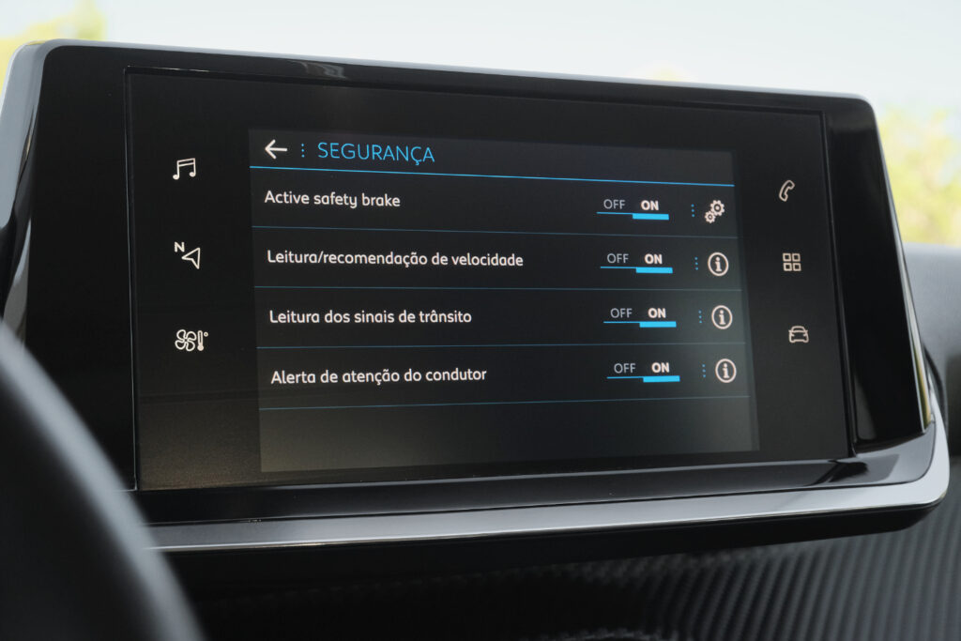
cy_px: 320
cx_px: 480
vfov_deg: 24.2
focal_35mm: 56
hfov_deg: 35.6
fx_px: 1495
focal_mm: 37.4
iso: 2000
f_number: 8
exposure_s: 1/160
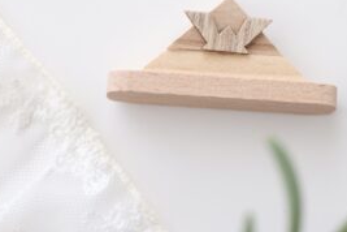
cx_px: 203
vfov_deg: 15.2
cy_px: 96
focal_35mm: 90
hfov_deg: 22.6
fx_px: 867
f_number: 4
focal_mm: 32
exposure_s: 1/90
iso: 800
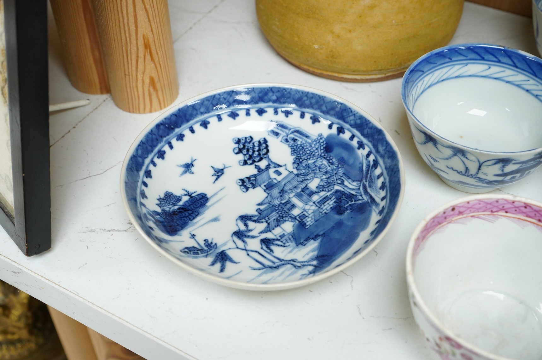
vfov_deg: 30.5
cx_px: 271
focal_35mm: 44
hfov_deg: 44.5
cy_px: 180
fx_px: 662
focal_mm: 44
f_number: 8
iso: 2500
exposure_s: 1/80
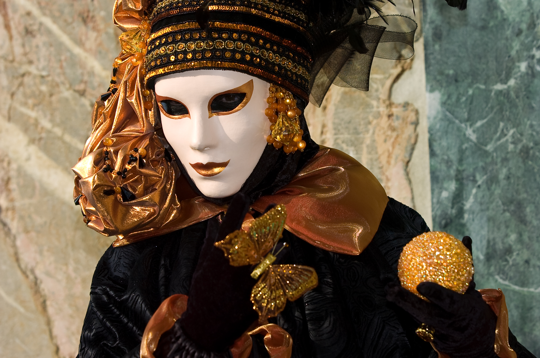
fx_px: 2245
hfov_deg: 13.7
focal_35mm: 150
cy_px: 179
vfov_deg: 9.1
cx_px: 270
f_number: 4
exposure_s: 1/1250
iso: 200
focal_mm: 100
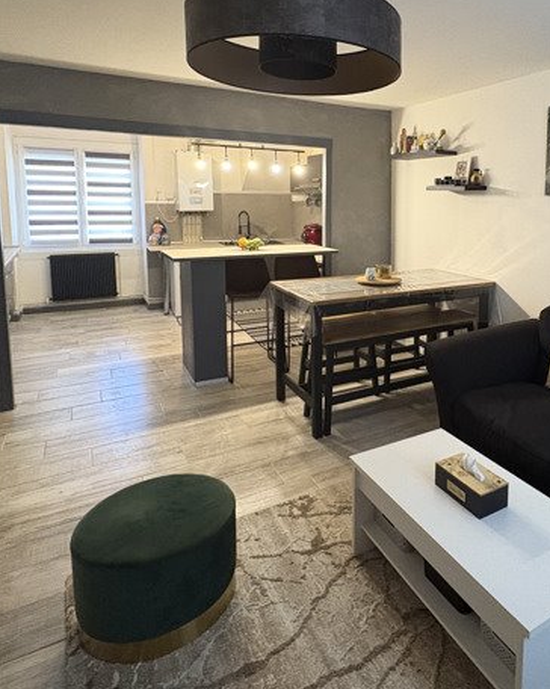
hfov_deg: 56.4
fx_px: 489
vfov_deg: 69.0
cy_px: 251
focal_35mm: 24
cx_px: 399
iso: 640
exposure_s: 1/50
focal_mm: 2.22
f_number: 2.2
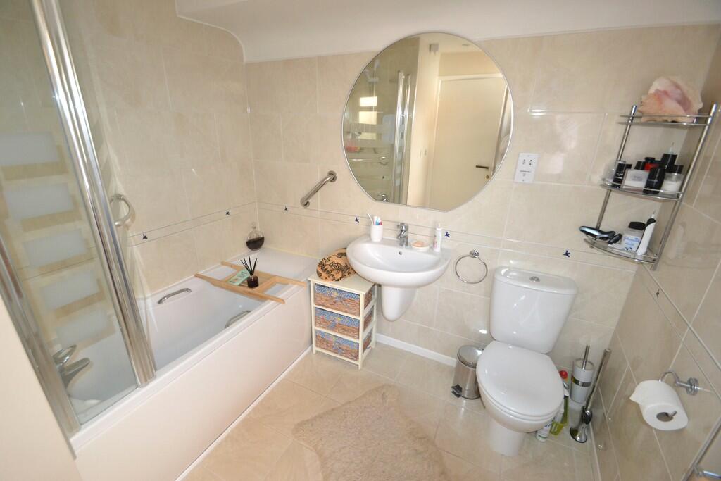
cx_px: 360
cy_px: 240
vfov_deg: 77.3
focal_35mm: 15
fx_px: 300
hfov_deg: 100.4
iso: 1400
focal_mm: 10
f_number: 3.5
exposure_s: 1/60
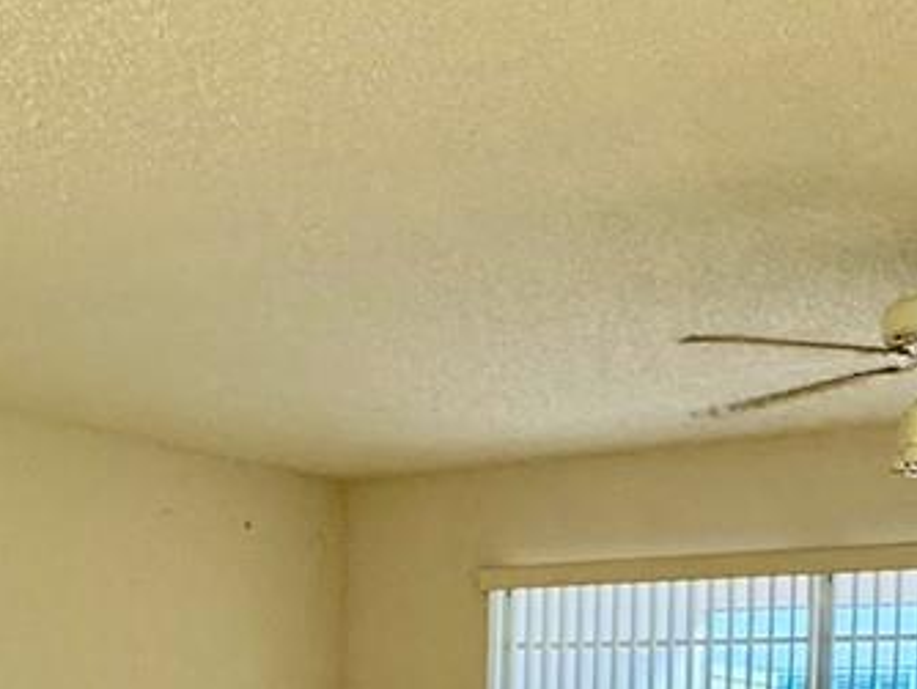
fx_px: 1776
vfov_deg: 20.1
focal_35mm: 67
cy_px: 895
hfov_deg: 28.9
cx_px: 437
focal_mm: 2.22
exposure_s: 1/120
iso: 250
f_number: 2.2
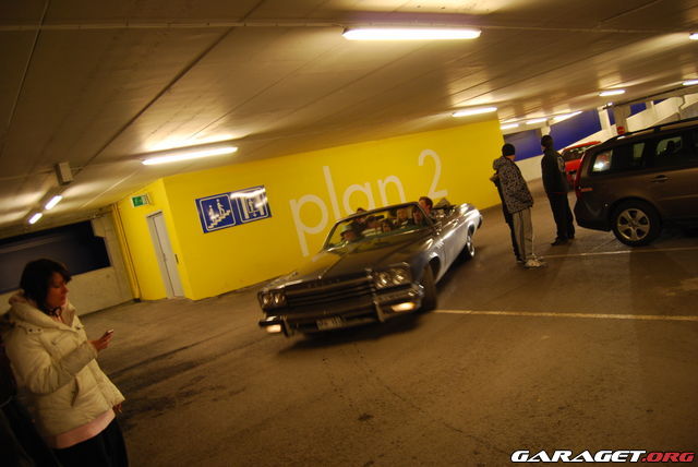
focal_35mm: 27
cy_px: 234
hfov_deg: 67.3
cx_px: 349
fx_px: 524
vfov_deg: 48.0
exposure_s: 1/13
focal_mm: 18
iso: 400
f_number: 3.5
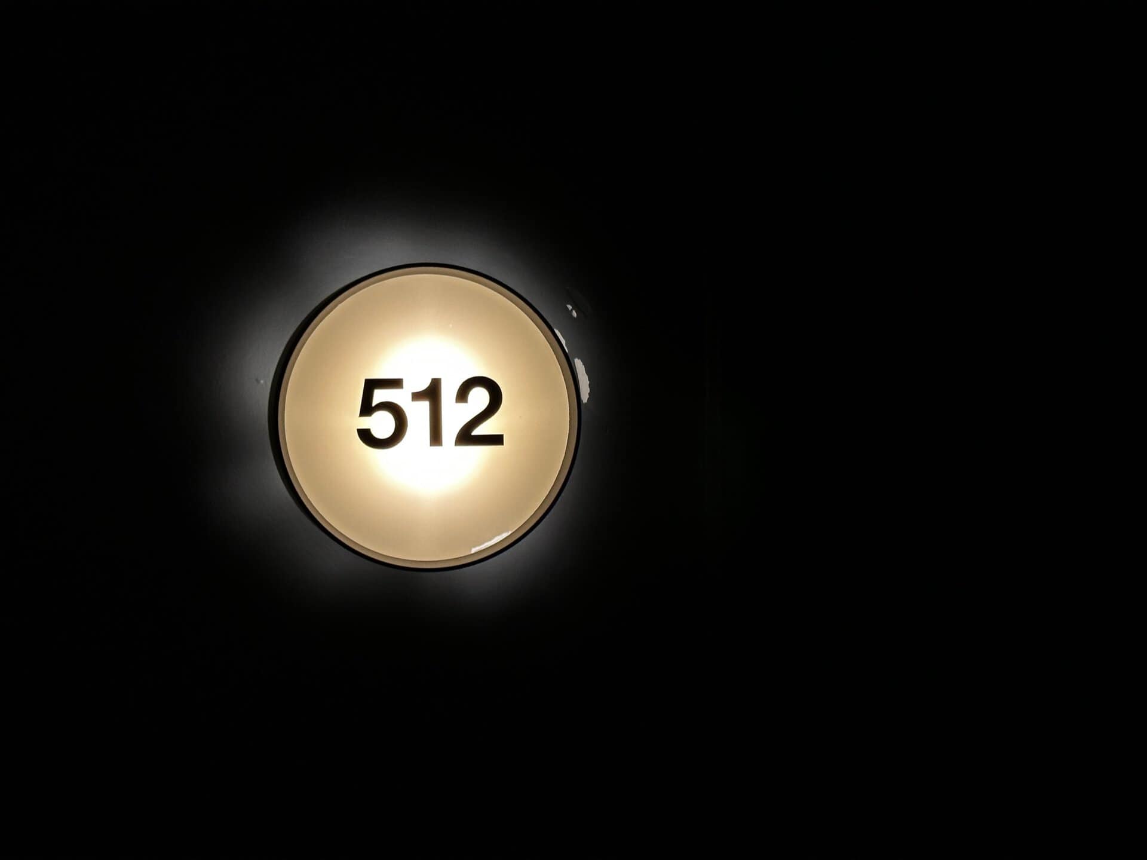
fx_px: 1590
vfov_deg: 30.3
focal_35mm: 48
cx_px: 574
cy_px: 430
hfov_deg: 39.7
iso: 50
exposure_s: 1/140
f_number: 1.78
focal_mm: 6.86
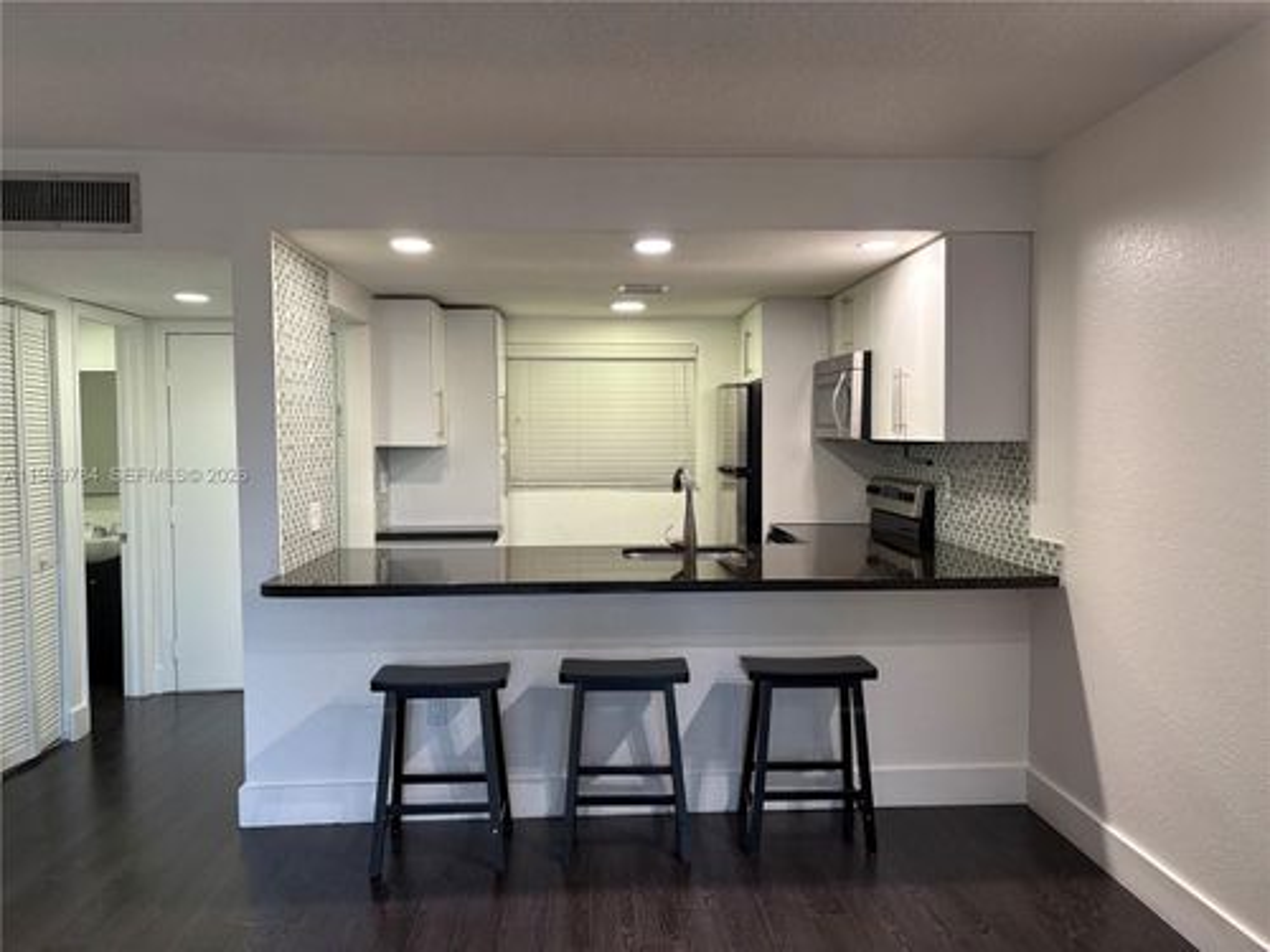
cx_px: 635
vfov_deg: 53.1
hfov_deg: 67.3
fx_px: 954
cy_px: 476
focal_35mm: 26
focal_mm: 5.96
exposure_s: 1/120
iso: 200
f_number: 1.6
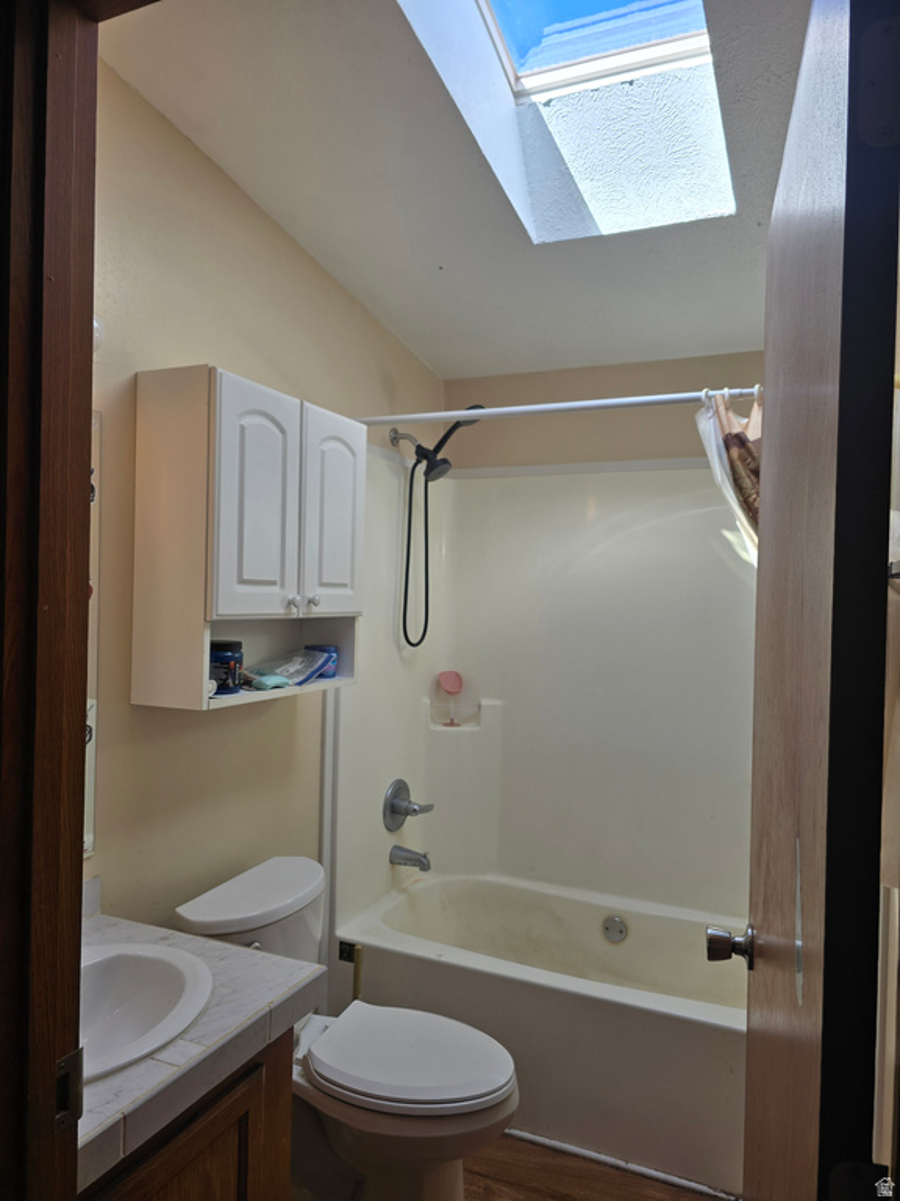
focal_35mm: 23
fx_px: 797
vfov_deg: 73.9
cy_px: 600
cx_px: 450
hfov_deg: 58.9
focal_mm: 6.3
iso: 20
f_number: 1.7
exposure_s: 1/120
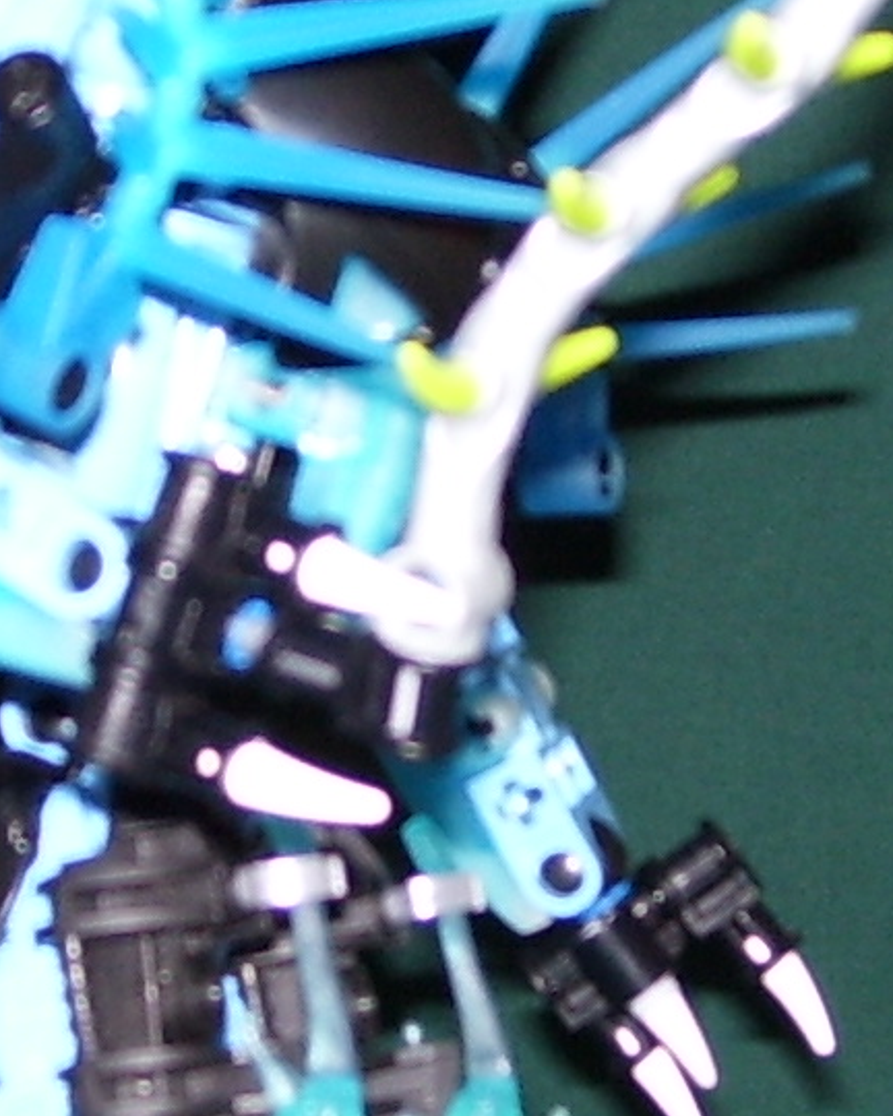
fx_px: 4956
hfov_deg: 10.3
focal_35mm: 150
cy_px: 703
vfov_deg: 12.8
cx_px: 327
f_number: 2.7
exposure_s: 1/60
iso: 80
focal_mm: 6
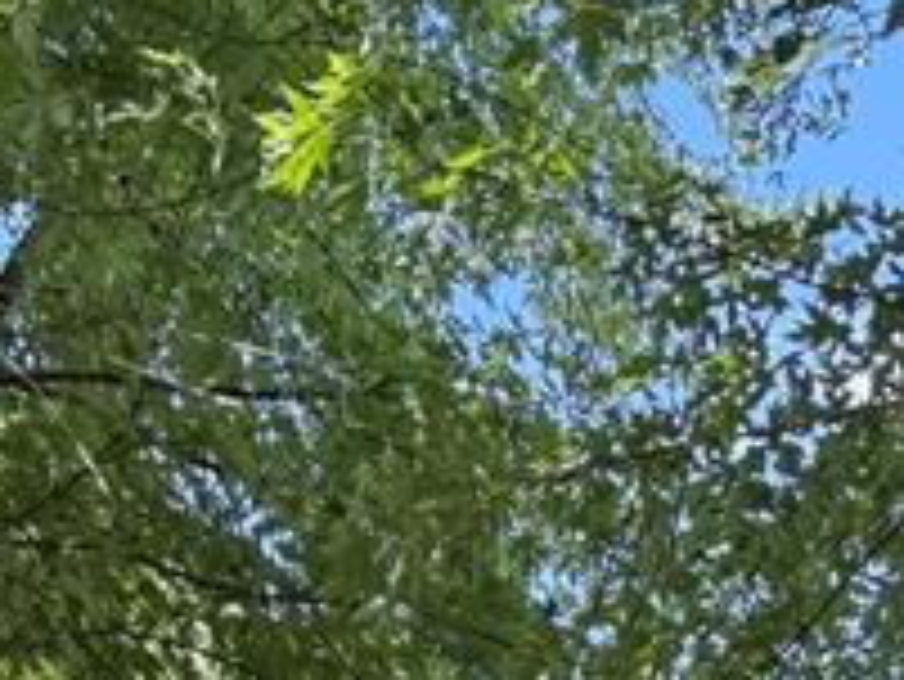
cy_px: 1365
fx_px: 3188
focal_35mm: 122
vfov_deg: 11.0
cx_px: 976
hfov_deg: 15.7
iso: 100
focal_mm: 6.76
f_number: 1.78
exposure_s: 1/274
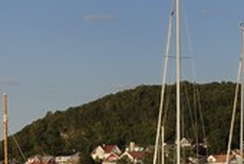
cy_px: 135
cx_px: -1
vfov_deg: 6.5
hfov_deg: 9.6
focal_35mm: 212
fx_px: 1439
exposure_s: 1/400
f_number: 11
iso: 400
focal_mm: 86
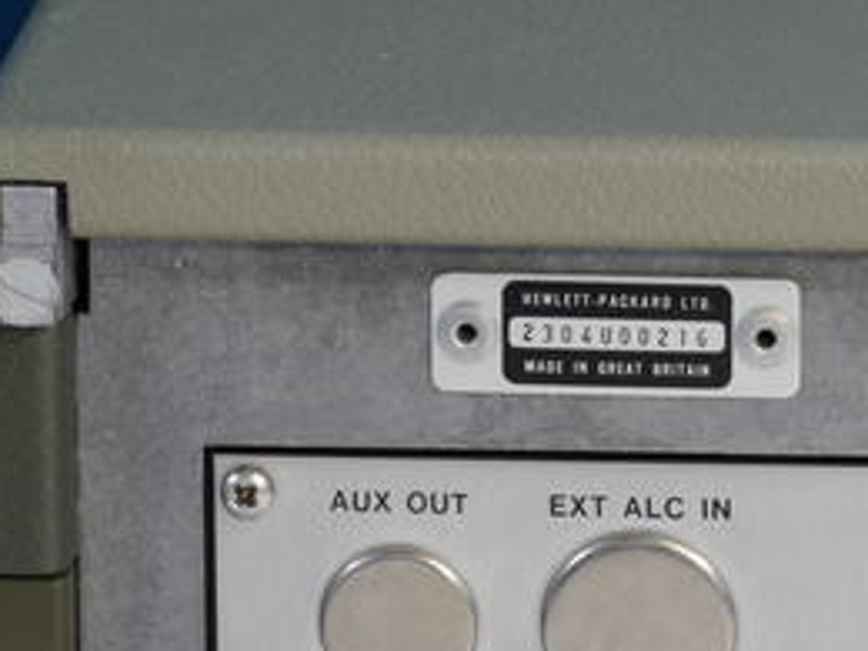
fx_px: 10782
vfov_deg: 3.5
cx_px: 601
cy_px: 367
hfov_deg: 4.6
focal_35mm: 430
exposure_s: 1/3.2
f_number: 13
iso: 400
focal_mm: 140
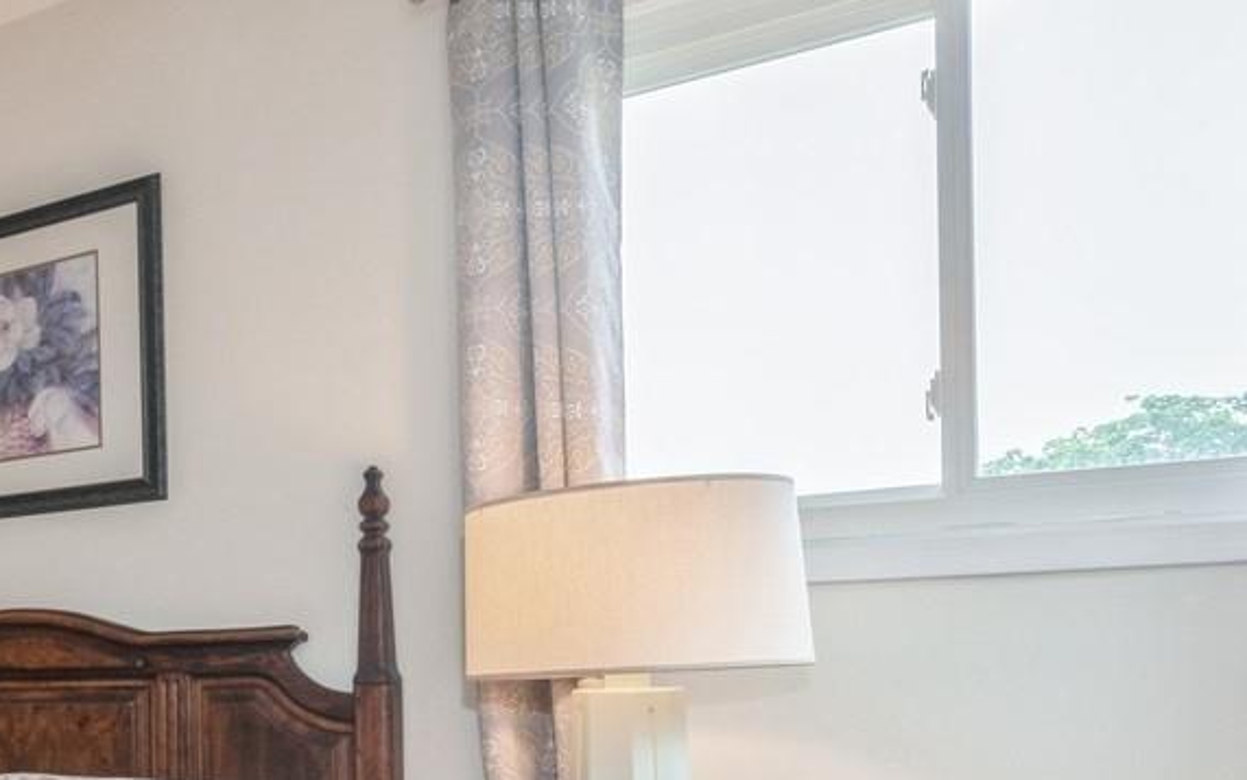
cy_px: 638
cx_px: -146
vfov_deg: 31.1
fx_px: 1360
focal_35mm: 40
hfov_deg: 39.6
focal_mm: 14
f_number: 11
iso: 400
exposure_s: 1/20
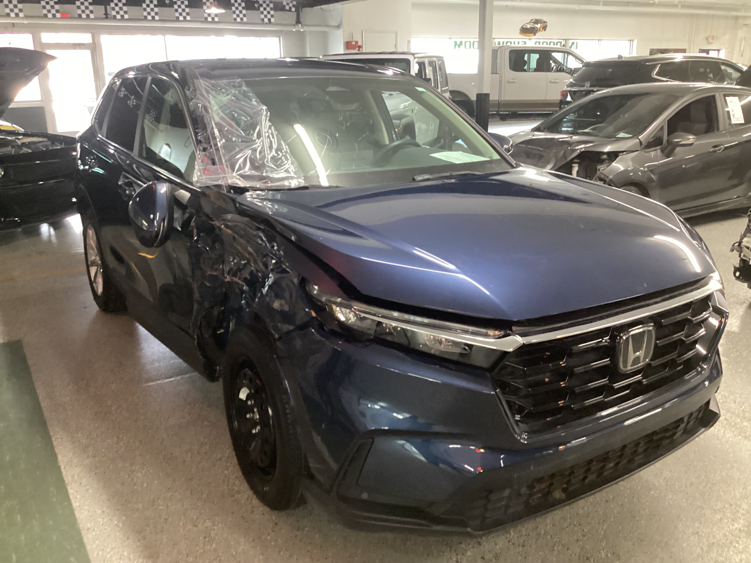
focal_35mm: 31
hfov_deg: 58.4
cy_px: 282
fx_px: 673
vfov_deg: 45.4
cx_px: 376
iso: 400
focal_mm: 3.3
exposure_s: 1/40
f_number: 2.4
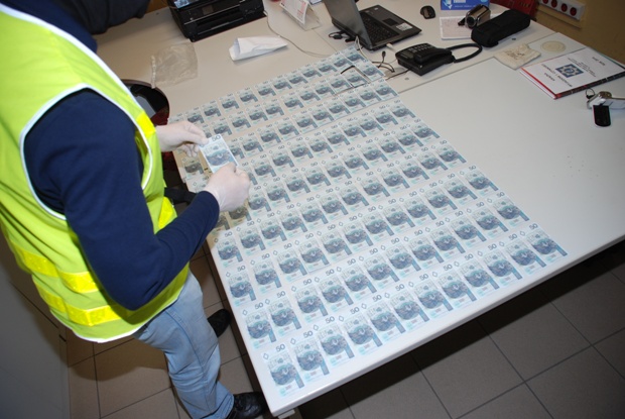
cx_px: 312
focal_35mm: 27
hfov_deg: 67.3
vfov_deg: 48.0
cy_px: 210
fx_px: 469
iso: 200
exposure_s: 1/60
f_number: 4
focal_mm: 18
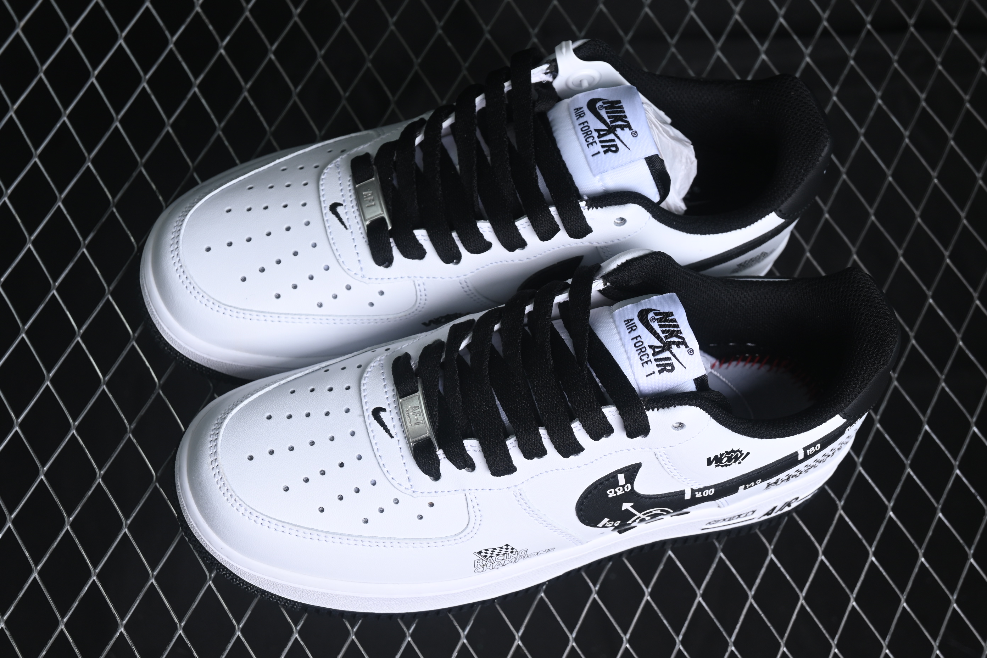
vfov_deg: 18.2
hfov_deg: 27.0
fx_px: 2056
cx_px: 494
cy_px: 329
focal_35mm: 75
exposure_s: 1/60
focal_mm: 50
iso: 160
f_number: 7.1
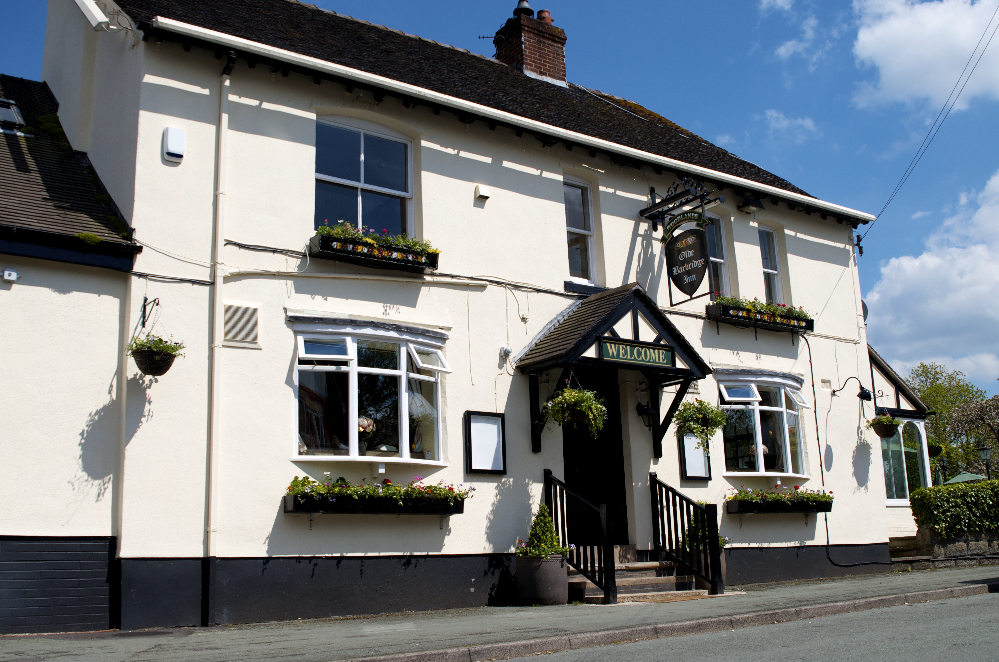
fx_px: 997
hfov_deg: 53.2
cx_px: 500
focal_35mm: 36
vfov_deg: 36.7
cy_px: 331
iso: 100
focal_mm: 24
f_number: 3.5
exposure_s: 1/1600
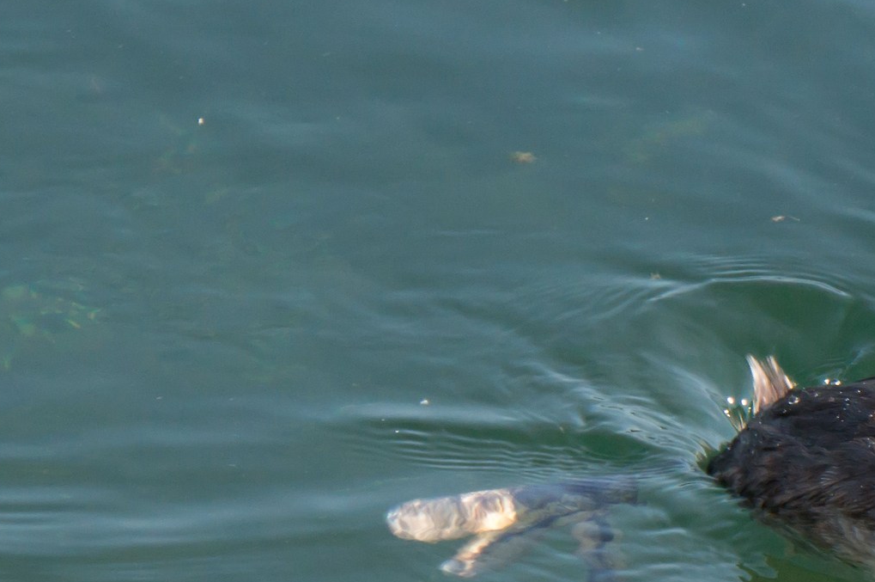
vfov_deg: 1.8
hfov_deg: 2.8
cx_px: 921
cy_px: 565
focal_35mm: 742
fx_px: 18014
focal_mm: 210
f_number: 13
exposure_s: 1/400
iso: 1000
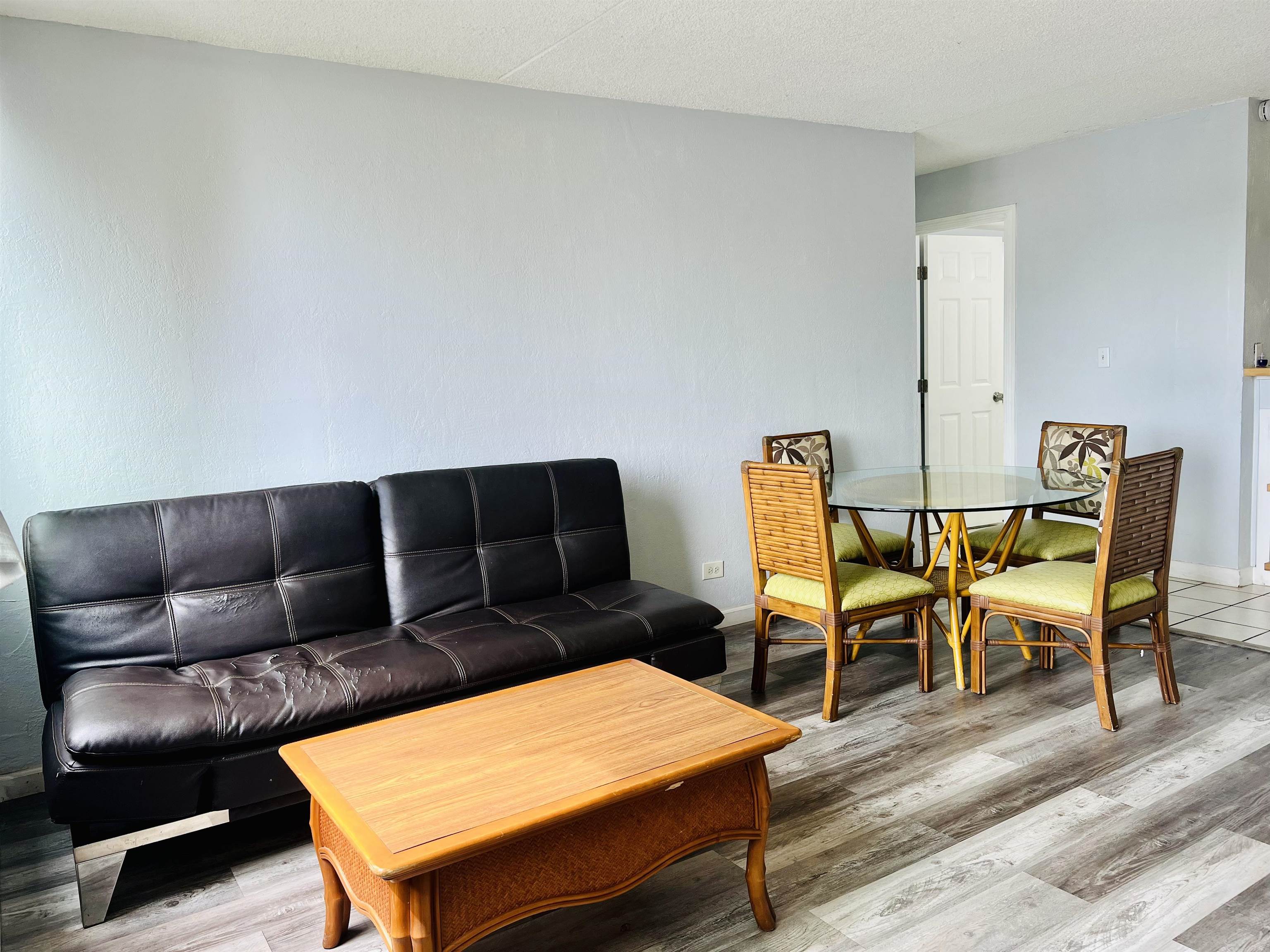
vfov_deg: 53.1
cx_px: 635
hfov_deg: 67.3
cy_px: 476
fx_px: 954
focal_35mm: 26
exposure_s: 1/120
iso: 50
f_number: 1.5
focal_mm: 5.7
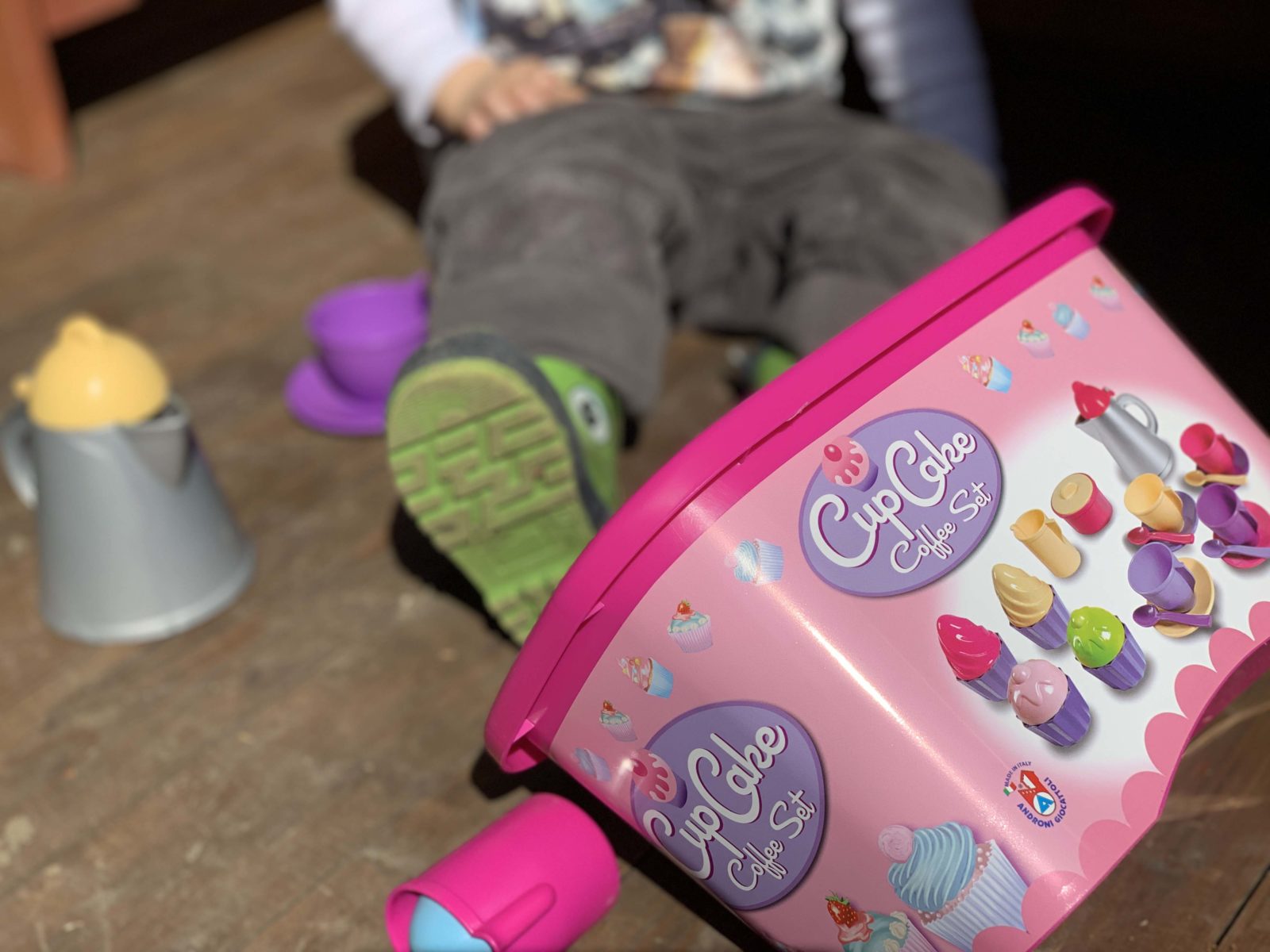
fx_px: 1908
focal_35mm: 52
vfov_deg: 28.0
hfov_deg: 36.8
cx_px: 635
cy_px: 476
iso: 16
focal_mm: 6
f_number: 2.4
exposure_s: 1/1712
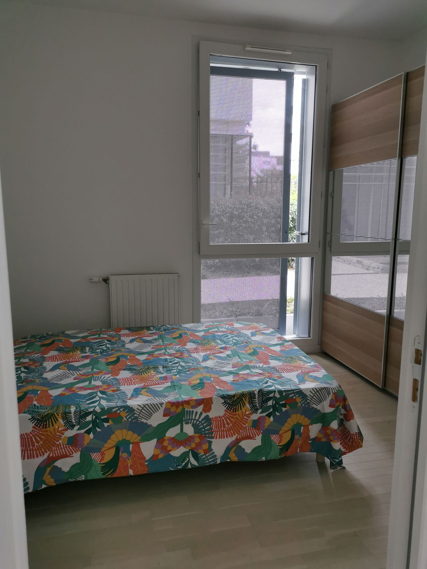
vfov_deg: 65.3
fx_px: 444
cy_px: 284
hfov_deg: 51.4
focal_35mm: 27
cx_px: 214
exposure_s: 1/50
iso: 125
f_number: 1.8
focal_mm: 5.58
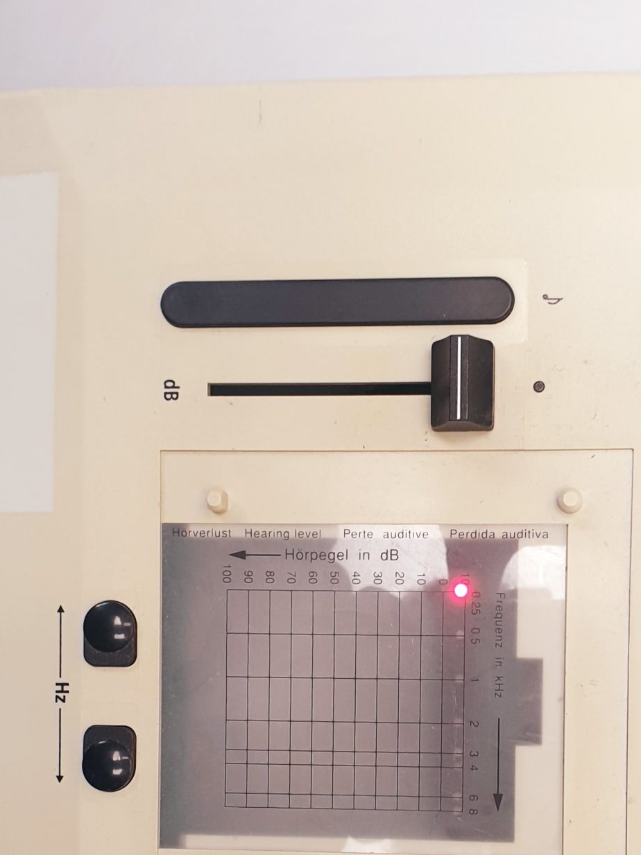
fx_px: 1334
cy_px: 693
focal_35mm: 54
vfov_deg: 34.4
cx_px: 406
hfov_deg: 26.9
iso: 80
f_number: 2.4
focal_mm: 4.3
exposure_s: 1/50
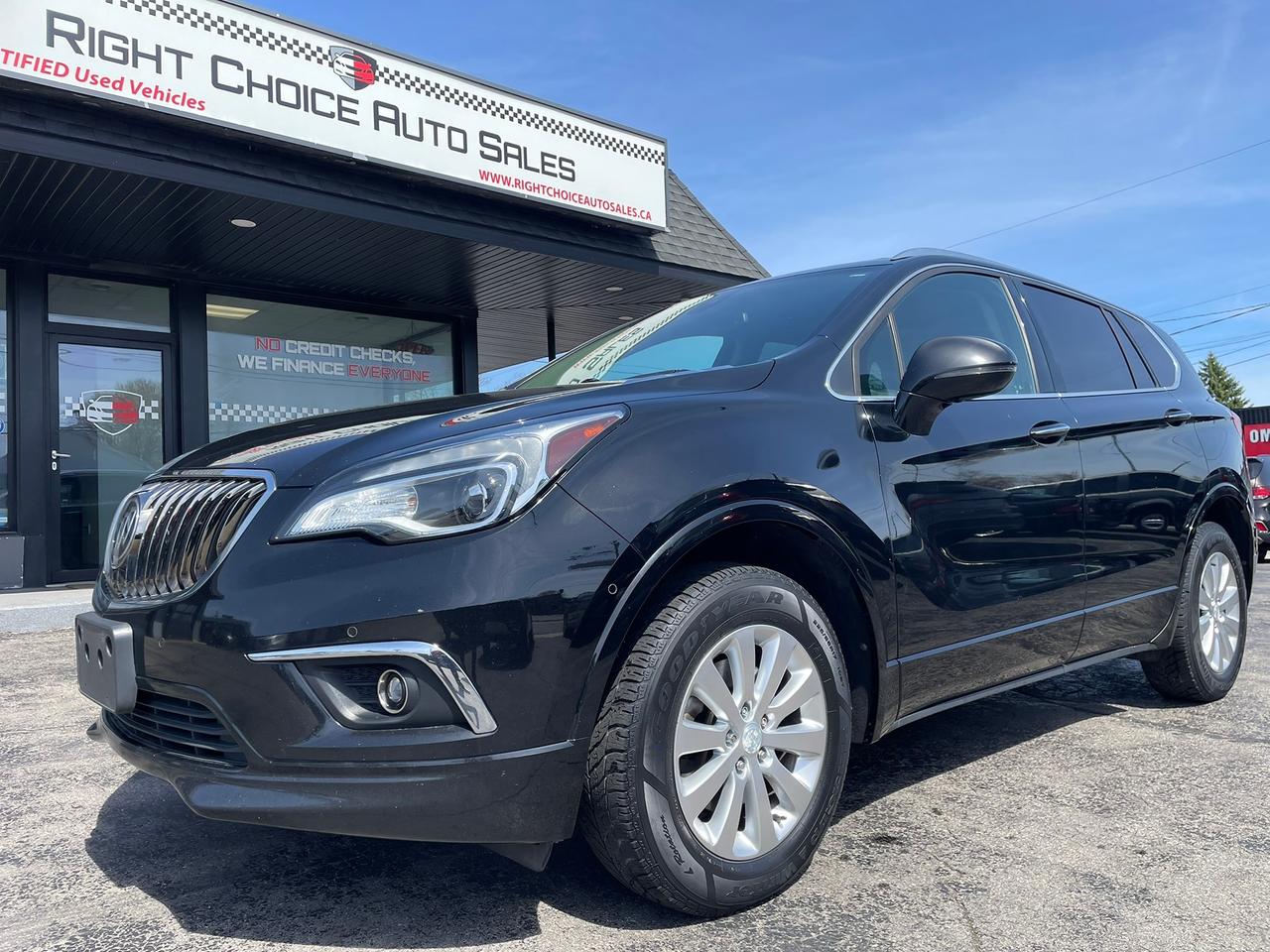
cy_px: 476
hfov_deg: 67.3
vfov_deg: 53.1
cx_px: 635
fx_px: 954
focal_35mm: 26
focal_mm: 4.2
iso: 32
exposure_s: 1/1916
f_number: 1.6
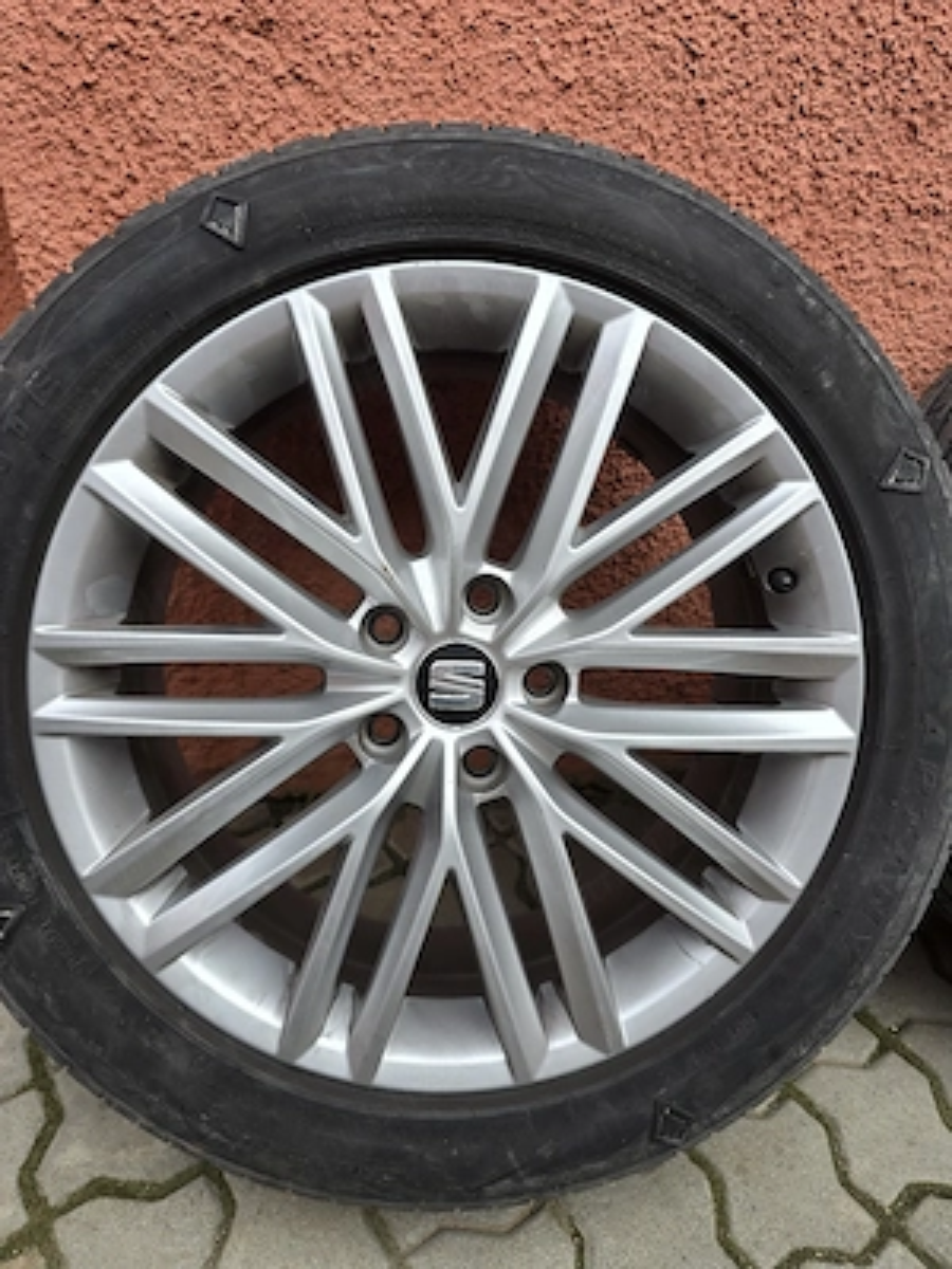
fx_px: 843
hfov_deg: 58.9
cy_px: 634
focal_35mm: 23
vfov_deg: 73.9
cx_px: 476
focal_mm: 6.3
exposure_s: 1/182
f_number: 1.7
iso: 20
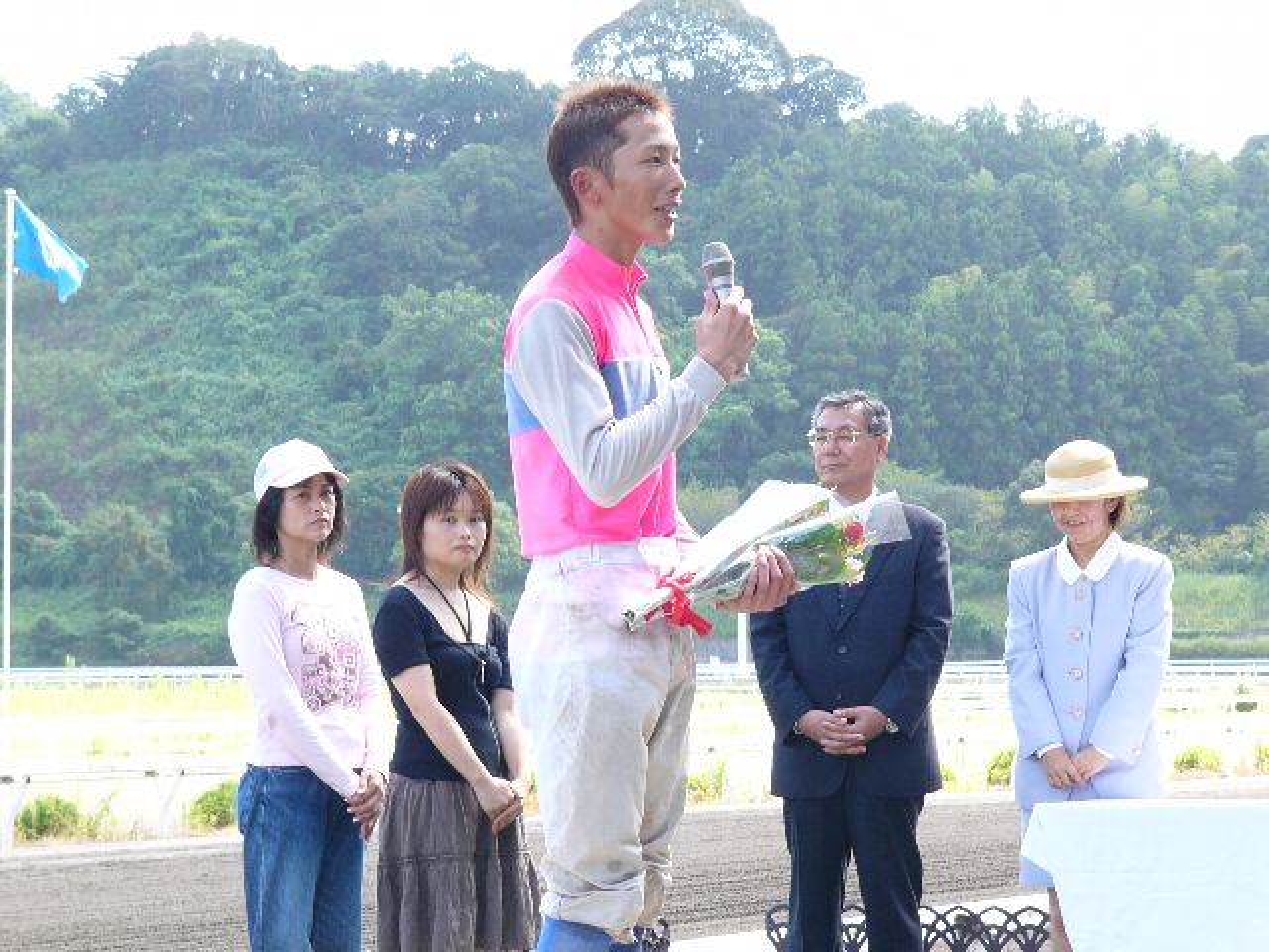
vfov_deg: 10.4
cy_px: 476
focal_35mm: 142
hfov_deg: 13.9
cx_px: 634
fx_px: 5206
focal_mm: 23.6
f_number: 2.8
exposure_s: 1/40
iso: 50
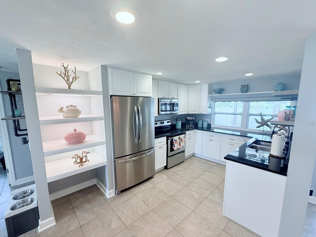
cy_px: 123
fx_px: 137
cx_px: 157
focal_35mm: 15
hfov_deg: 98.2
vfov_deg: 81.7
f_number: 2.2
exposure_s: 1/120
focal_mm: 2.22
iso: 160
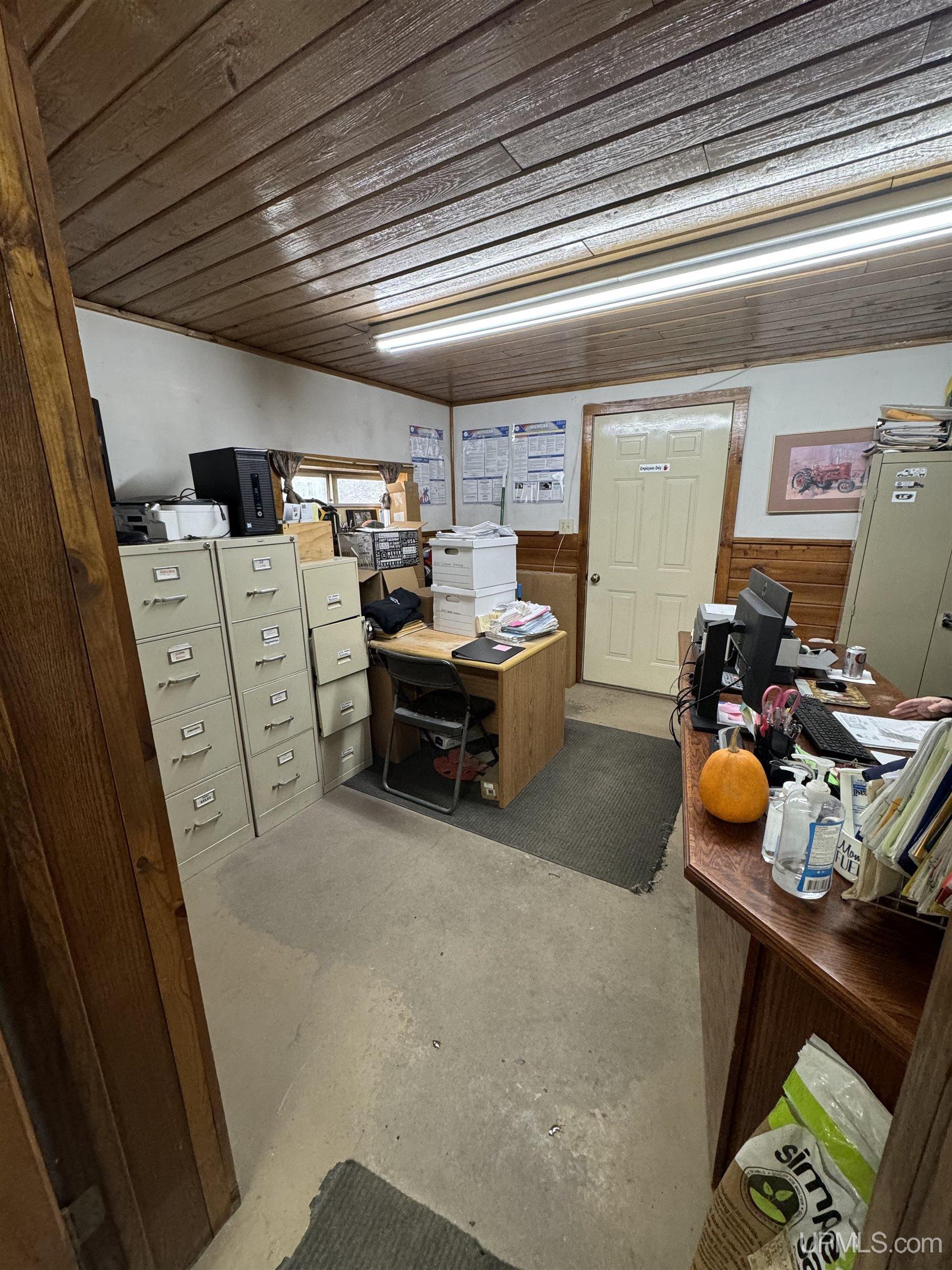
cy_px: 635
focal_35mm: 14
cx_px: 476
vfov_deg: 102.1
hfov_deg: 85.7
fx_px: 513
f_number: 2.2
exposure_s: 1/60
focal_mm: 2.22
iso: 250
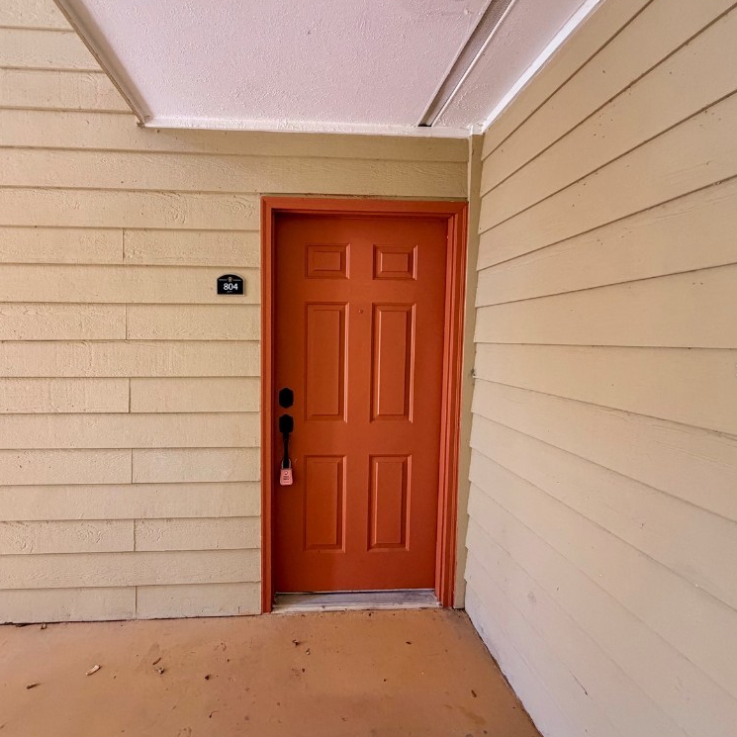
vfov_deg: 84.0
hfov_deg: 83.6
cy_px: 369
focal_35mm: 17
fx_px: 409
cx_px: 322
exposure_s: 1/113
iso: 320
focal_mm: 2.22
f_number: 2.2
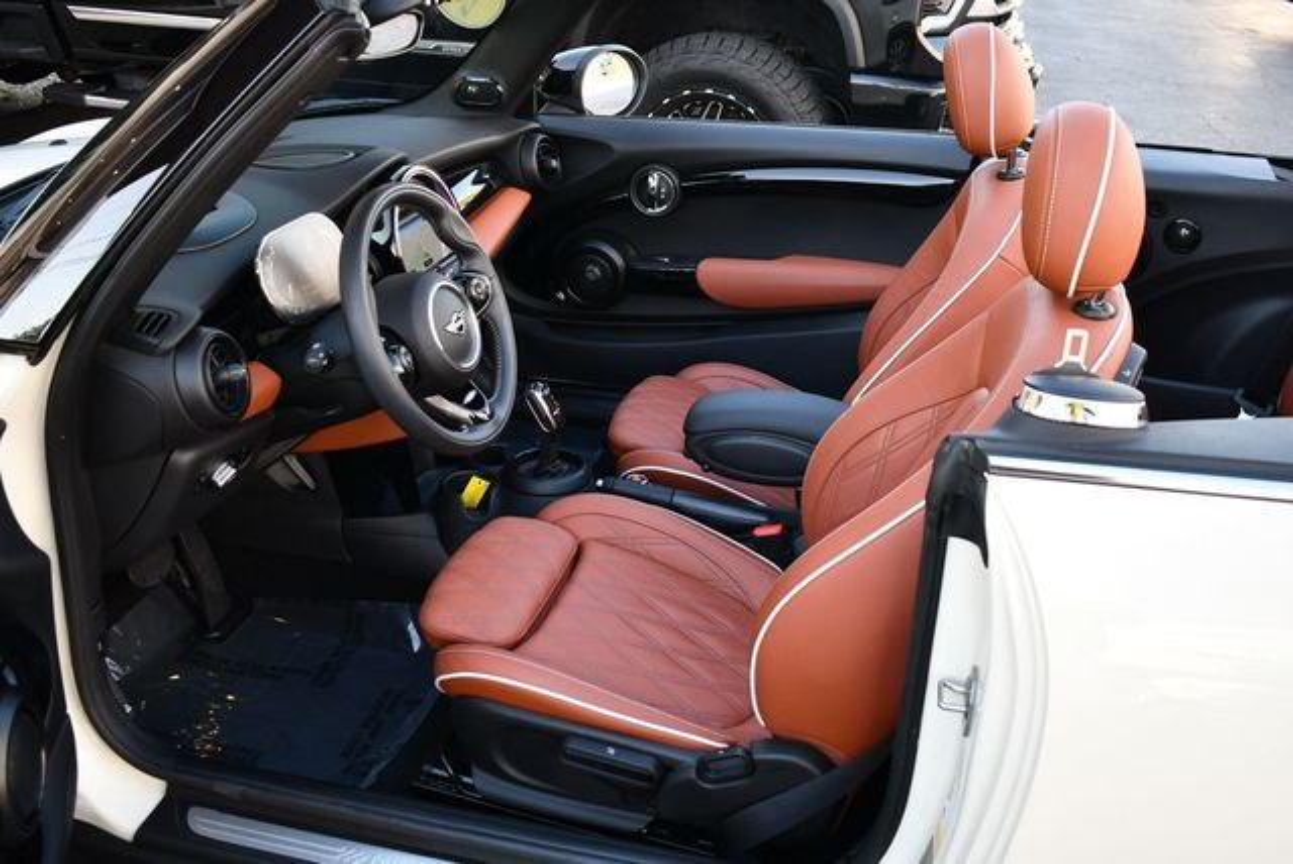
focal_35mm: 36
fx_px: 1294
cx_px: 646
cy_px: 432
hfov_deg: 53.1
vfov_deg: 36.9
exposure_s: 1/250
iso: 450
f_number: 3.5
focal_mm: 18
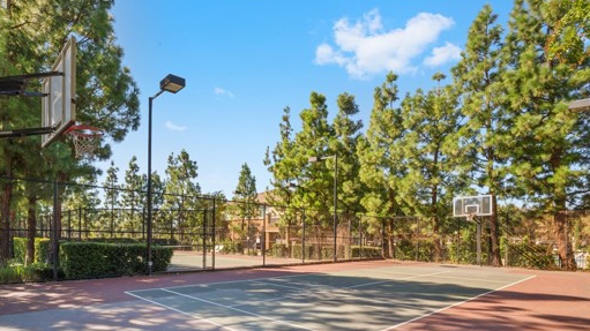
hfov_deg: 83.6
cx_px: 264
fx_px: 328
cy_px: 232
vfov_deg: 52.0
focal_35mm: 21
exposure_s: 1/6
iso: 40
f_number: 22
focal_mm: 16
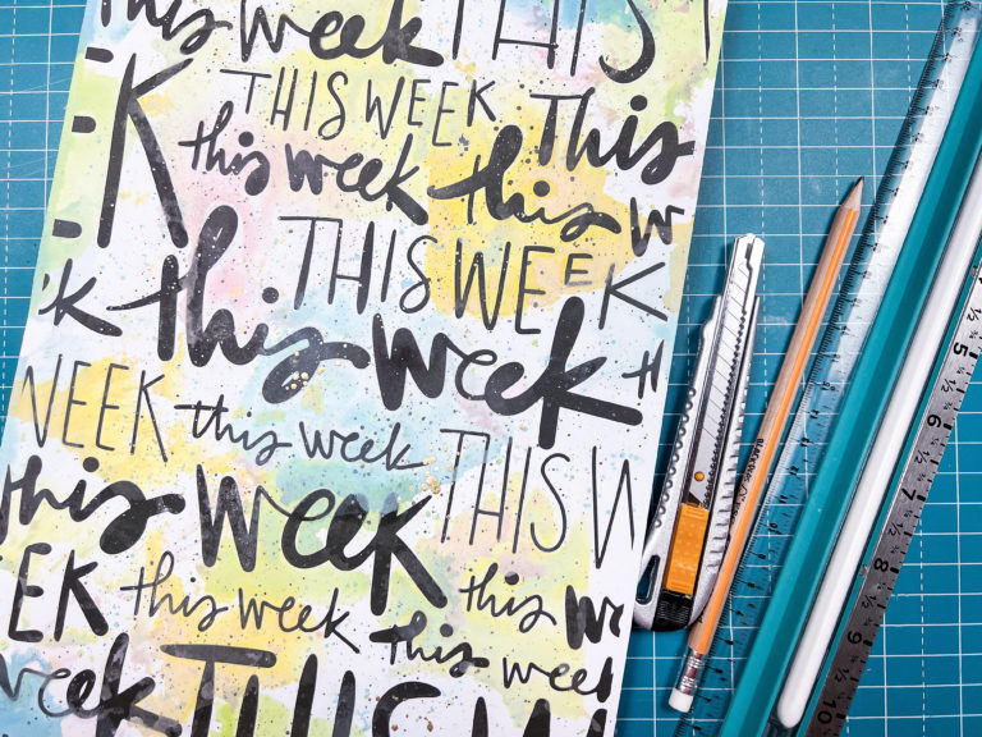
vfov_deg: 53.1
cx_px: 491
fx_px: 738
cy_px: 368
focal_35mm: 26
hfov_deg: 67.3
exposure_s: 1/100
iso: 50
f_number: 1.5
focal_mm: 5.7
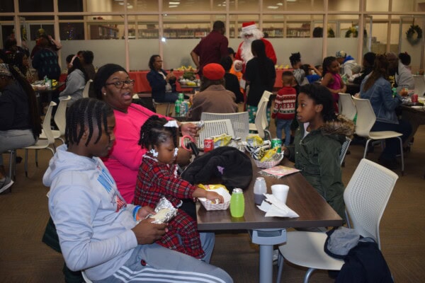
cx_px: 212
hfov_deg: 46.4
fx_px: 496
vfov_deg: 31.9
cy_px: 142
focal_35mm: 42
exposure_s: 1/100
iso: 800
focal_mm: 28
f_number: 5
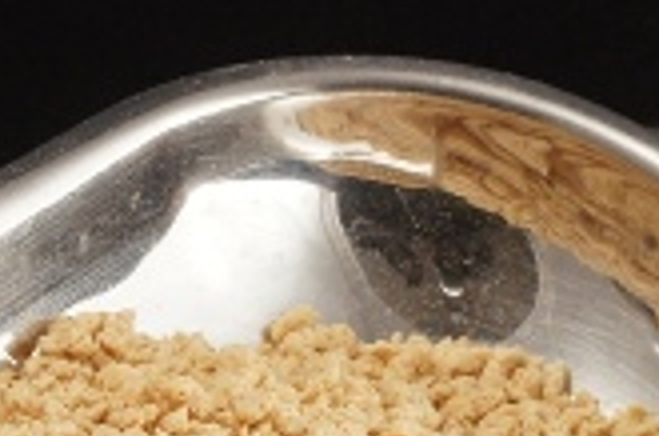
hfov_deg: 6.1
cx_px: 262
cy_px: 700
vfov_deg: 4.0
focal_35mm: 336
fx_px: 6133
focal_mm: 50
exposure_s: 1/80
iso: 200
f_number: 10
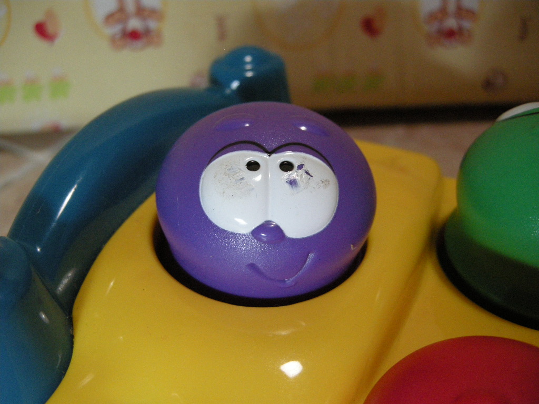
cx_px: 270
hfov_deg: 52.6
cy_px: 202
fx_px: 545
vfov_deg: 40.7
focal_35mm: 35
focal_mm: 7.5
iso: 400
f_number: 2.7
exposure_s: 1/31.3
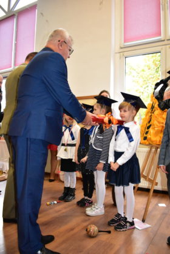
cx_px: 85
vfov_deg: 61.9
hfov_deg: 43.6
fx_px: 212
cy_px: 127
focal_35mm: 30
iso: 6400
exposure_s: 1/200
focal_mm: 20
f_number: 4
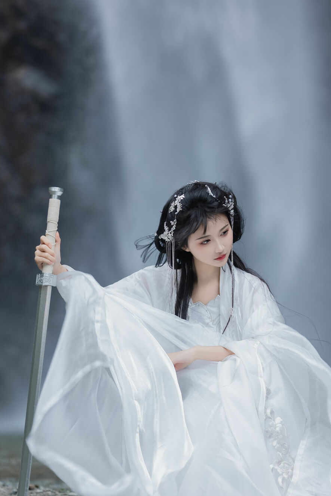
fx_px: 2373
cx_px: 181
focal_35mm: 172
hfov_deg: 8.0
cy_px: 240
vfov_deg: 12.0
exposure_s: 1/200
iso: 100
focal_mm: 145
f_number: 2.8
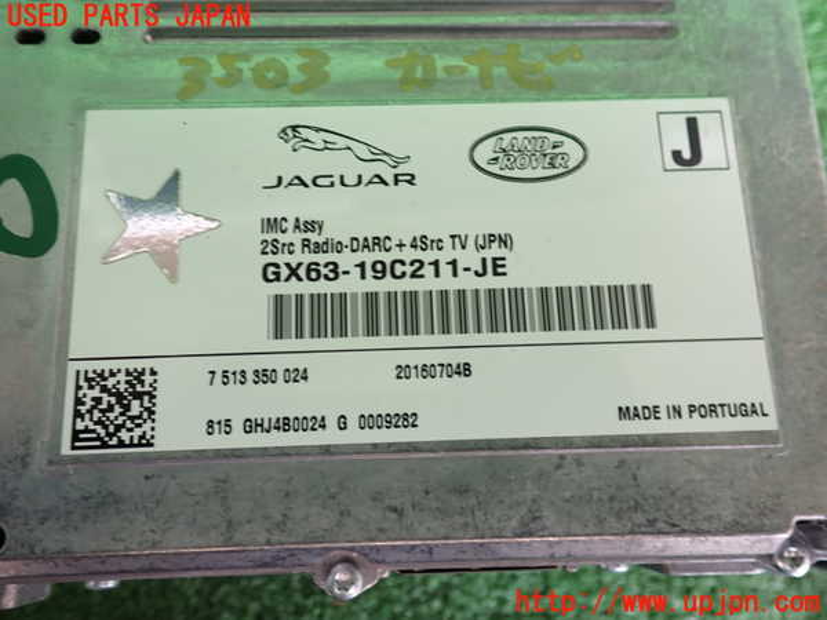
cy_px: 310
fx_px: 717
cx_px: 414
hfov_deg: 60.0
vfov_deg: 46.8
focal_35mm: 30
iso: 200
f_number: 2.3
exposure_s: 1/40
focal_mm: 5.4
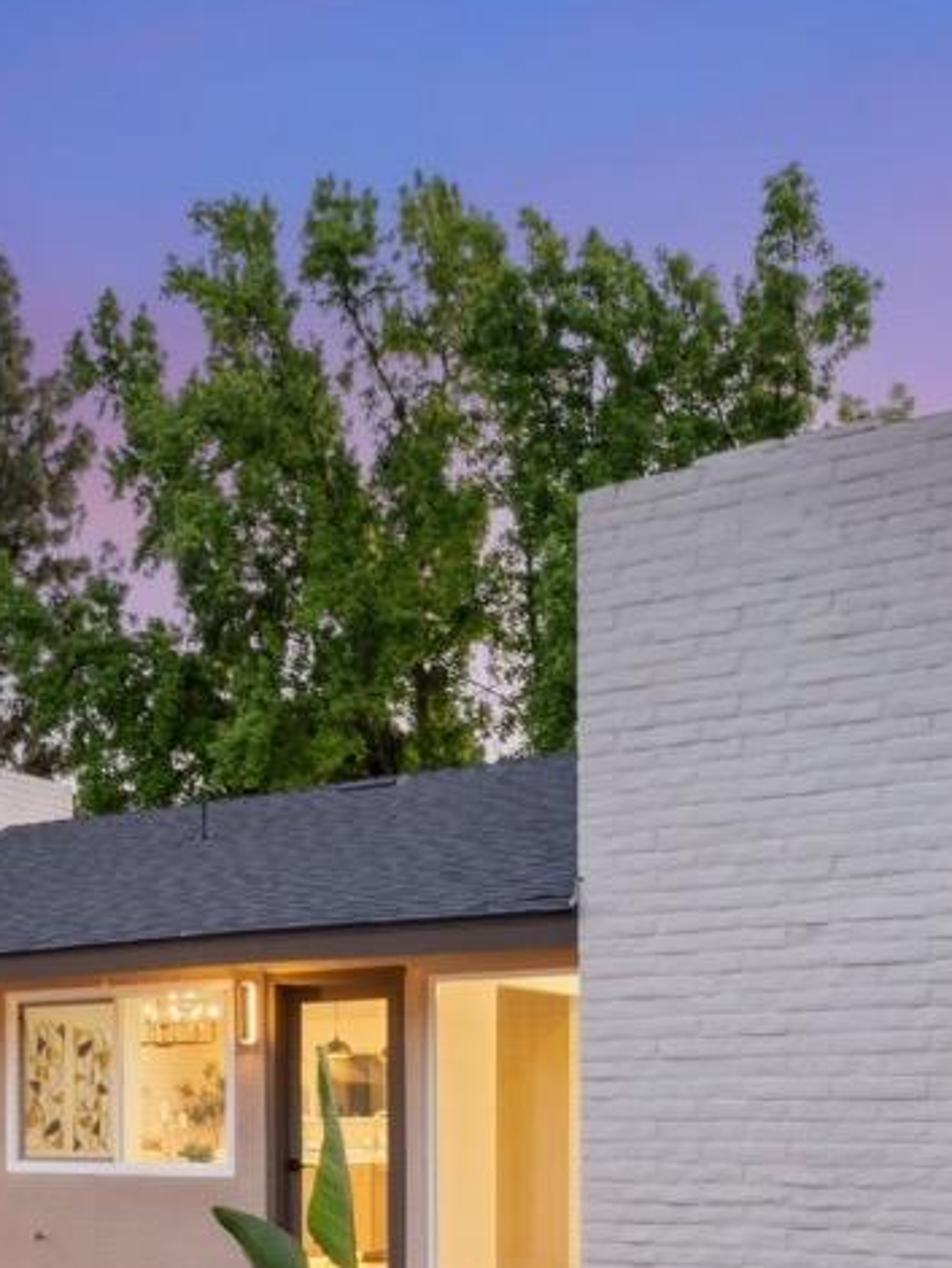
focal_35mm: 46
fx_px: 1685
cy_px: 1094
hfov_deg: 30.0
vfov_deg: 38.9
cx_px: 67
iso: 100
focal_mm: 10
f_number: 8
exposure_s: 1/3.33
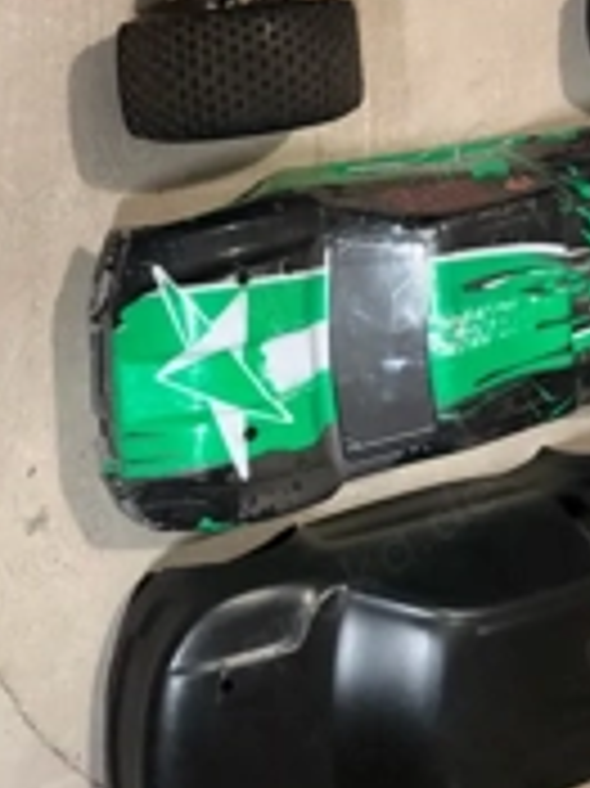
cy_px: -81
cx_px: 464
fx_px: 1251
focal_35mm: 55
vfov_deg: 31.1
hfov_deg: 26.1
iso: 800
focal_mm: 6.76
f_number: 1.78
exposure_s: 1/33
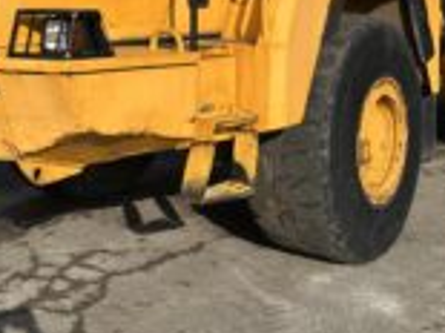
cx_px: 144
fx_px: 796
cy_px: 3
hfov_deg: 30.9
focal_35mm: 62
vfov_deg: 22.7
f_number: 1.78
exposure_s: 1/5848
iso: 80
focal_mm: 6.86
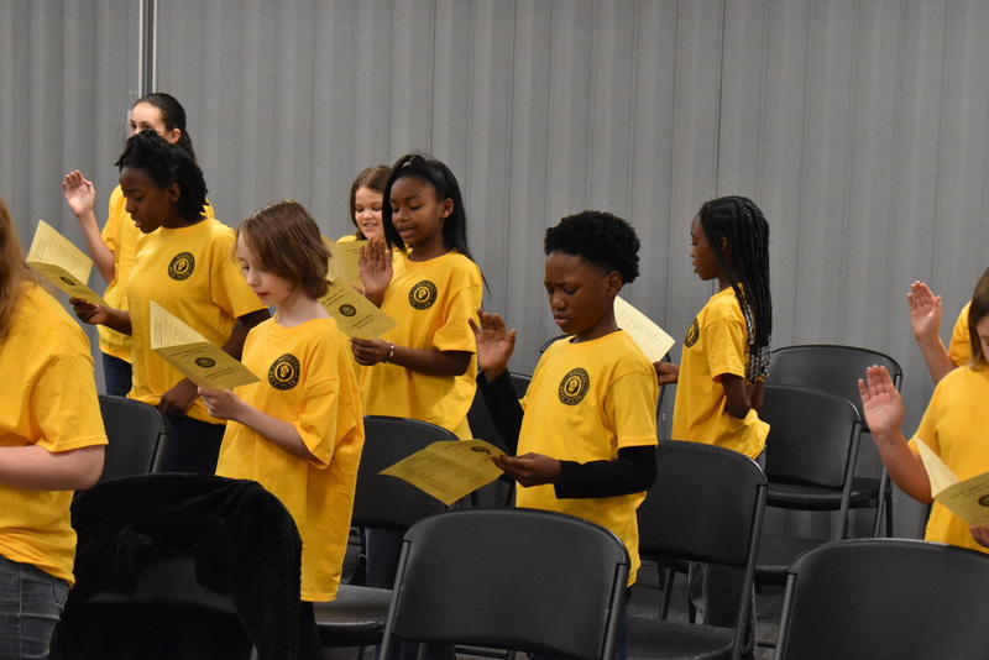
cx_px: 494
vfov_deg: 16.6
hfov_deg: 24.6
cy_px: 330
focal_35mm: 82
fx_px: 2267
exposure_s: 1/100
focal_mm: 55
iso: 4500
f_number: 7.1
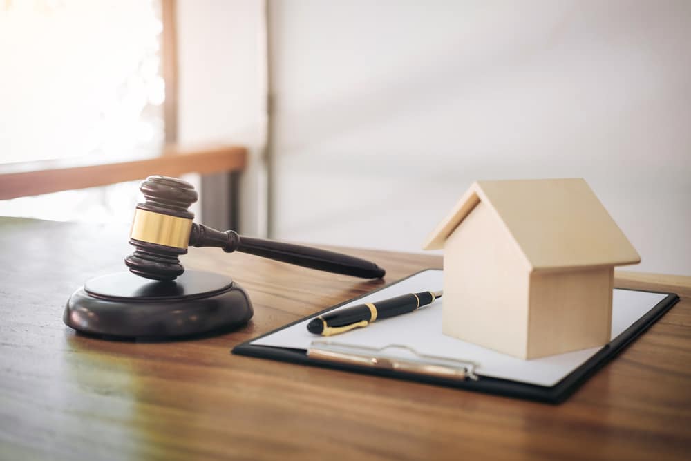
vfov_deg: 25.5
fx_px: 1017
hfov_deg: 37.5
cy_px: 230
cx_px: 346
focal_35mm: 53
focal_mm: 35
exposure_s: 1/80
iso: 400
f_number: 2.8
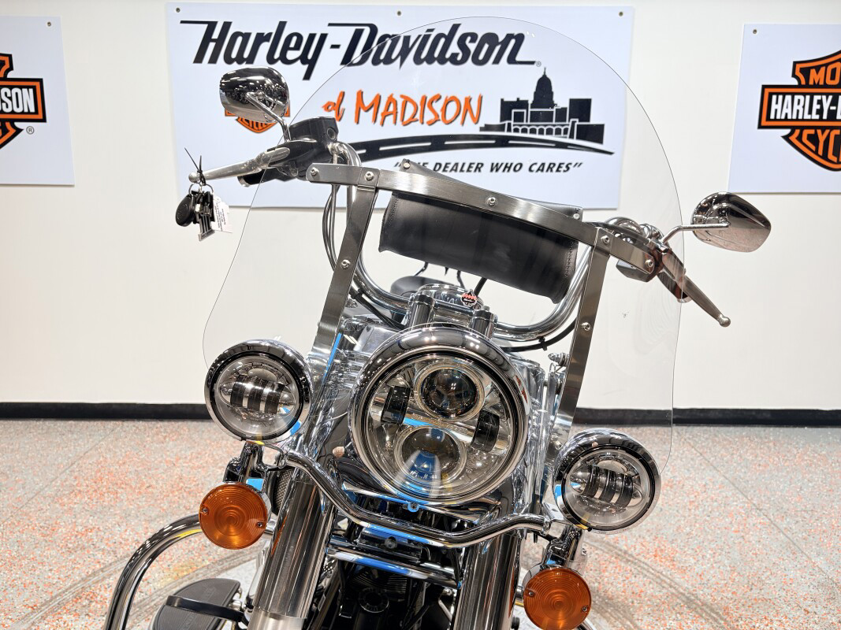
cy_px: 315
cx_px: 420
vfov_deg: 53.1
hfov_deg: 67.3
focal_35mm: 26
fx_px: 632
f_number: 1.6
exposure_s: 1/120
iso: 40
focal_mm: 5.96
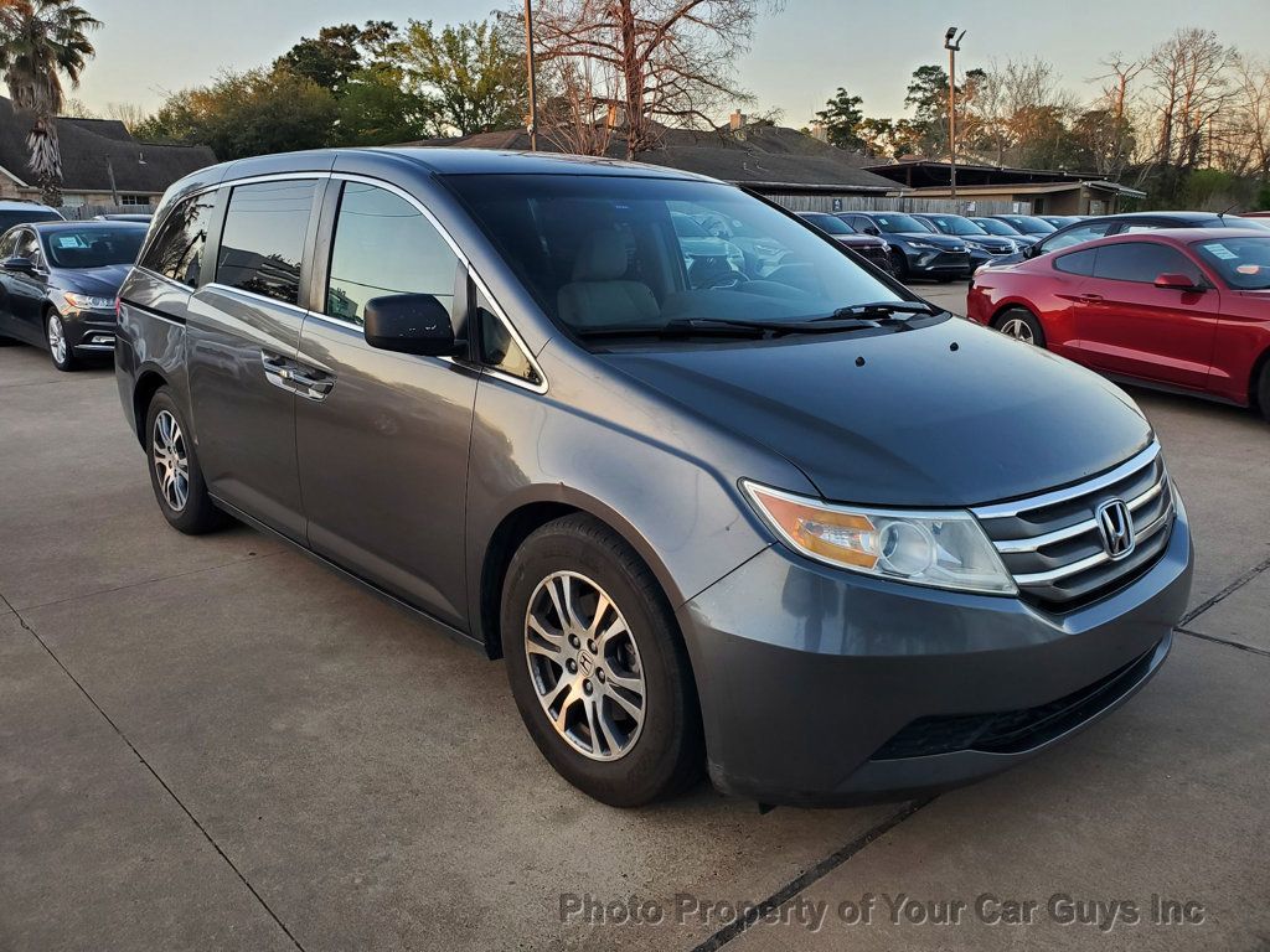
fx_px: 954
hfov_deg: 67.3
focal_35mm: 26
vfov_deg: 53.1
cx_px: 635
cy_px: 476
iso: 64
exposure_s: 1/120
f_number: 2.4
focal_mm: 4.3
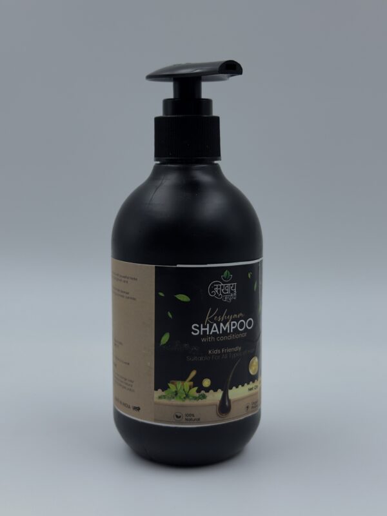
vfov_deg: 39.7
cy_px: 258
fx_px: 716
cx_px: 194
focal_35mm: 48
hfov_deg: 30.3
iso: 64
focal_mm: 6.76
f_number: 1.78
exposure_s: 1/658
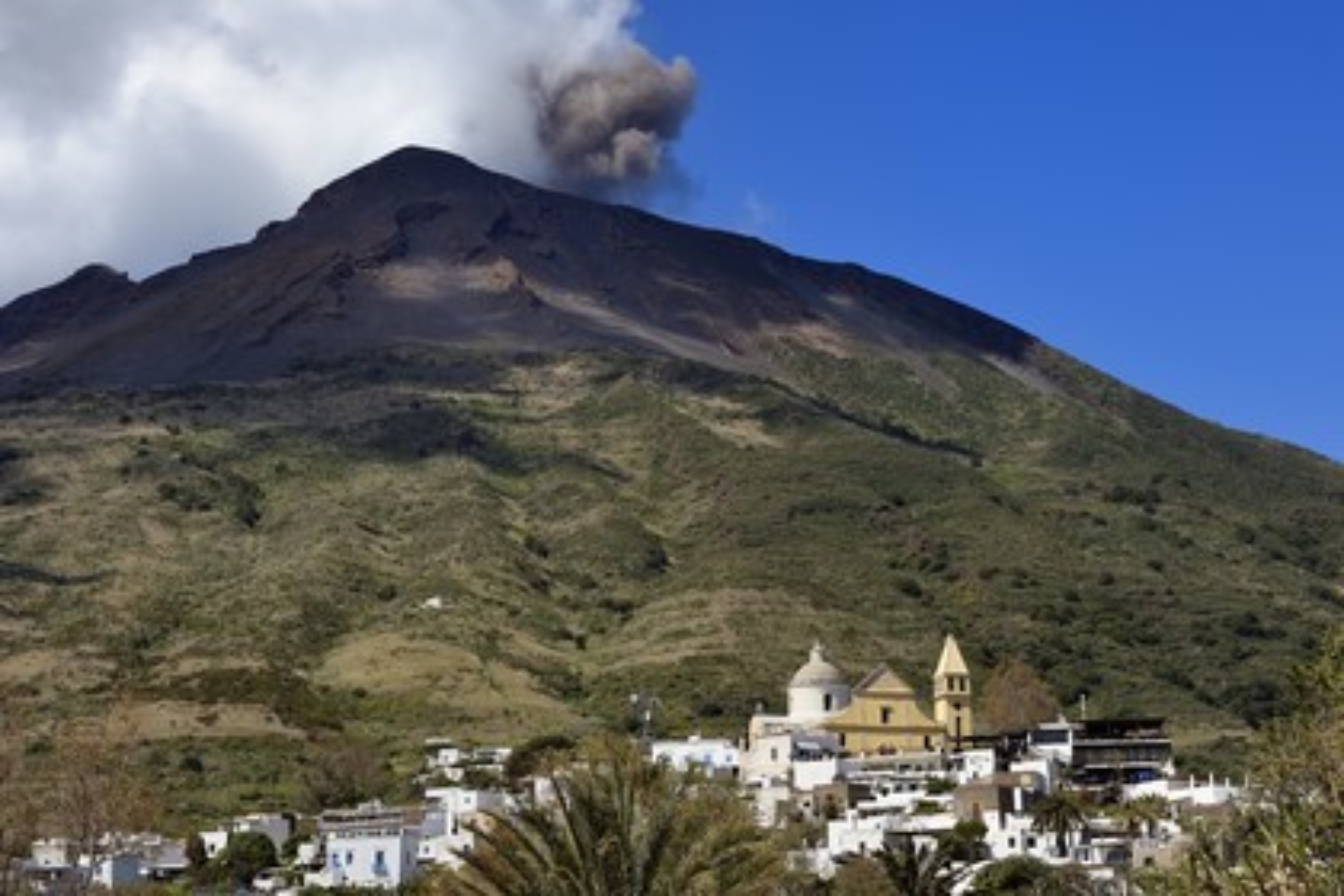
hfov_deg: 28.8
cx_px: 672
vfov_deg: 19.5
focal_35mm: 70
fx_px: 2613
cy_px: 448
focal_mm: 70
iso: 200
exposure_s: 1/320
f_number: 13
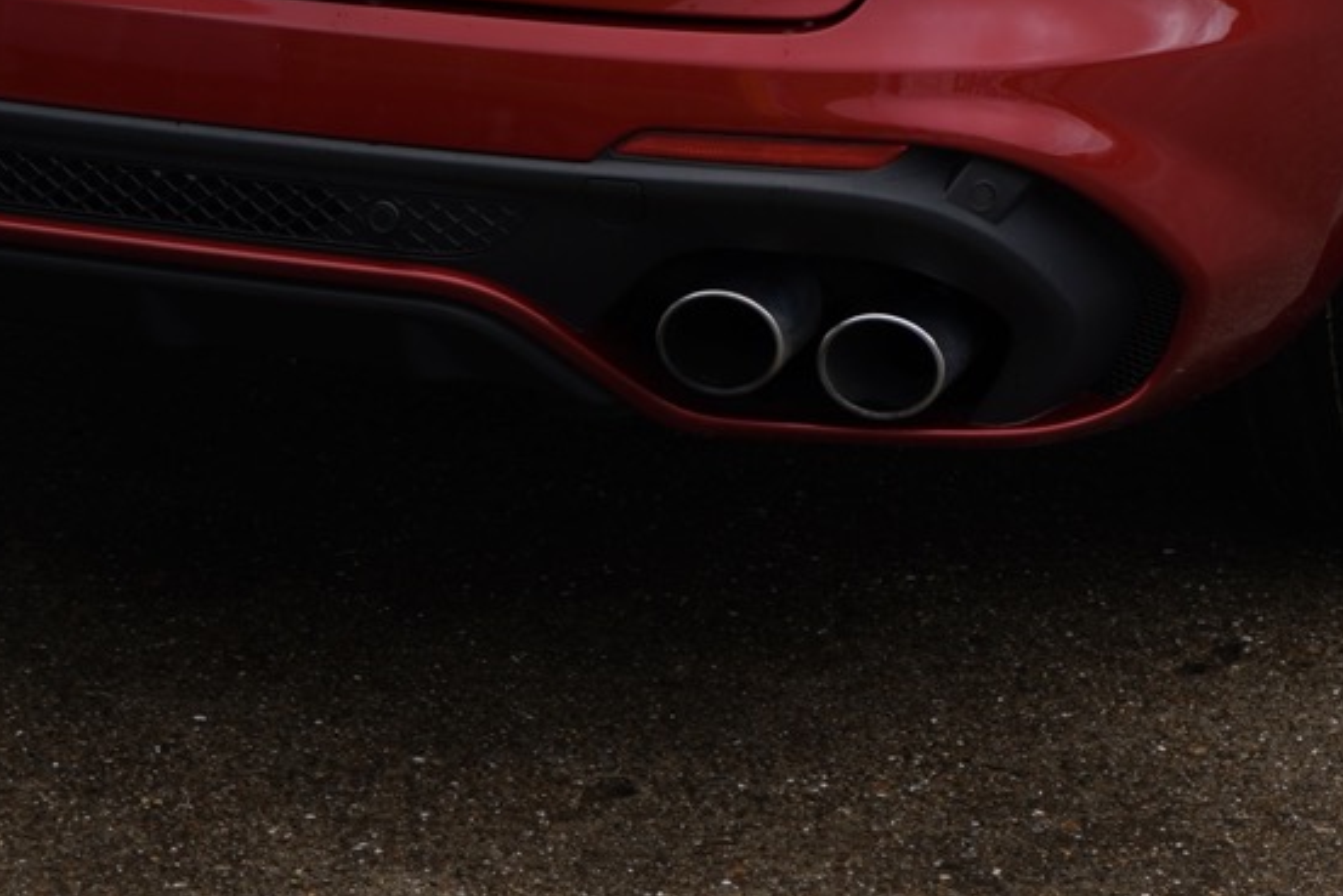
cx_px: 1015
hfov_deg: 8.5
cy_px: -423
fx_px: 9067
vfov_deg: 5.6
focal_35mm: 243
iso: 100
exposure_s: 1/80
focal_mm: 70
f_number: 6.3
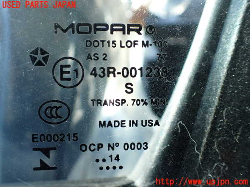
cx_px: 125
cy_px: 94
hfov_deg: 60.0
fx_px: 217
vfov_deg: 46.8
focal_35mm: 30
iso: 250
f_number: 2.3
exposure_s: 1/125
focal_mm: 5.4
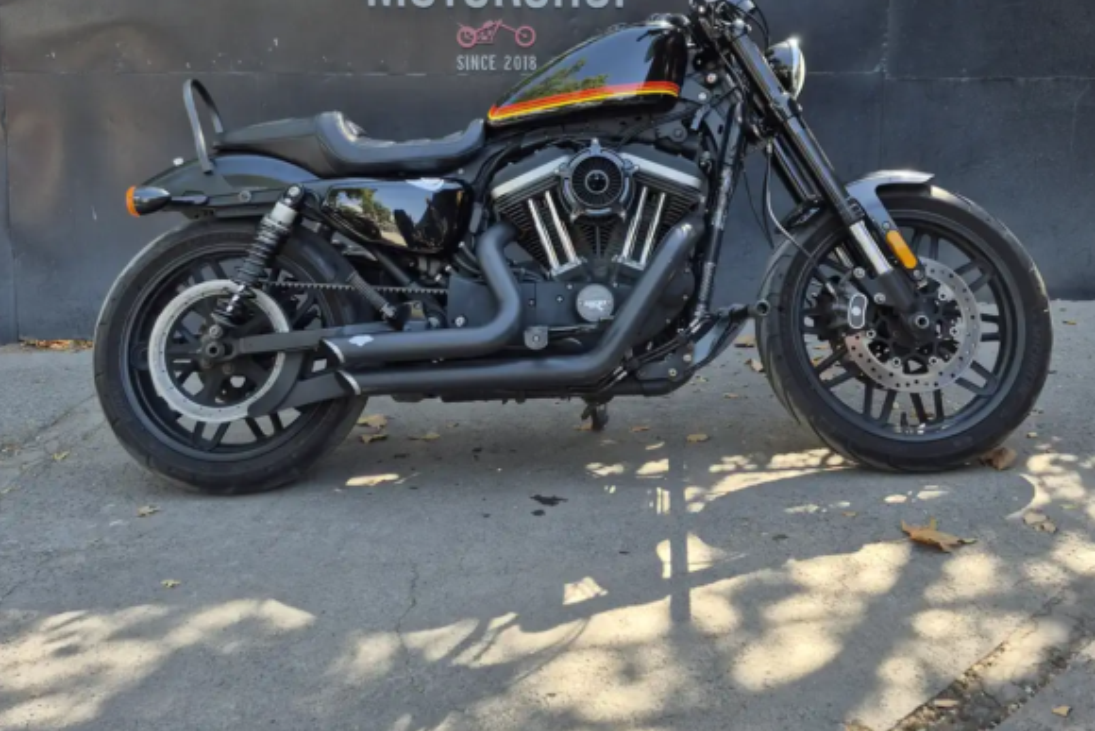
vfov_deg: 39.3
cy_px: 215
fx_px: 1004
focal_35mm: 33
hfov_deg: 57.2
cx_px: 563
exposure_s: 1/249
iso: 25
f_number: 1.8
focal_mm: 5.4
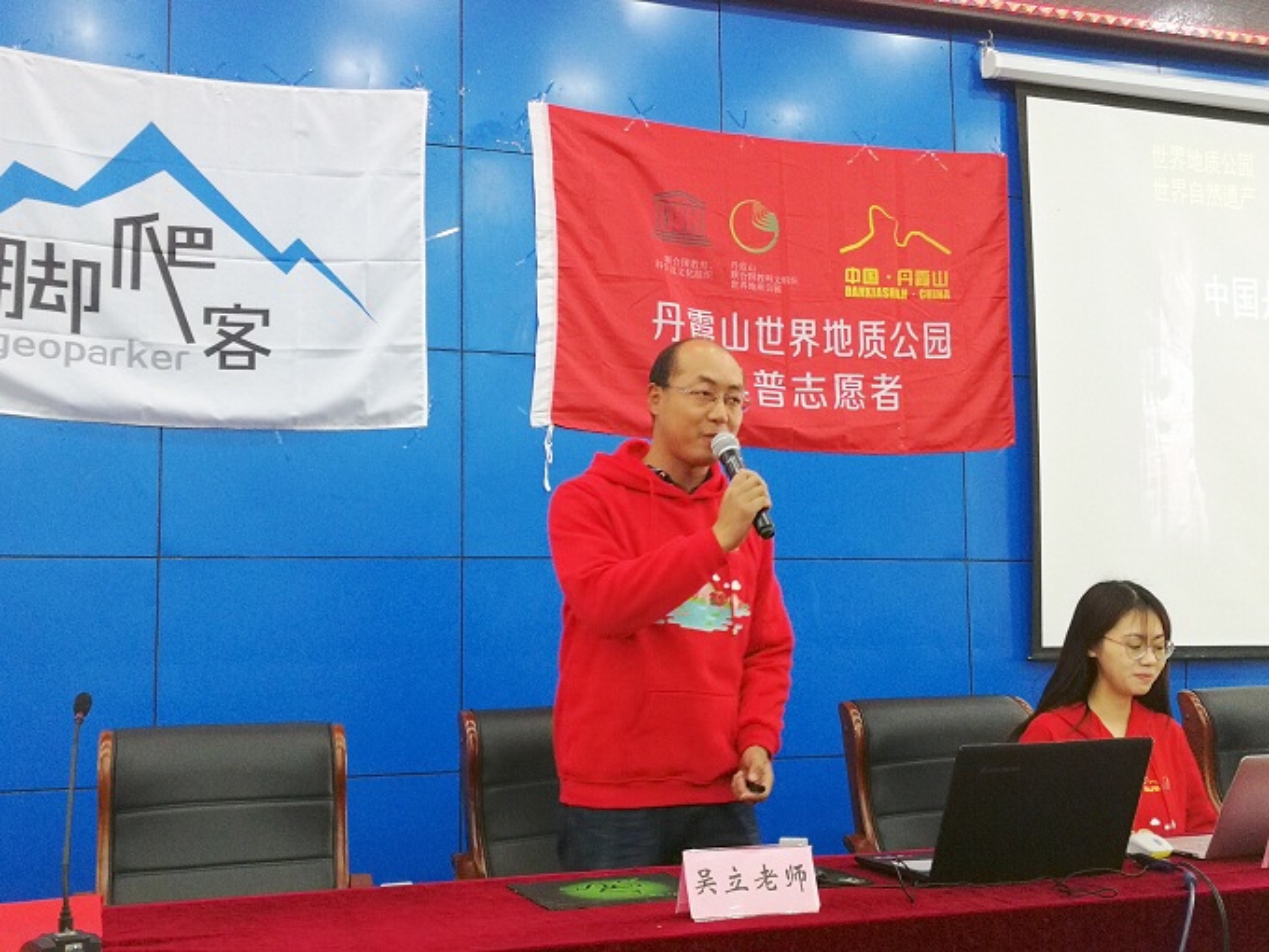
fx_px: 1430
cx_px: 634
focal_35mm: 39
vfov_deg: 36.8
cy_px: 476
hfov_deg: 47.9
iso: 250
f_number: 2.2
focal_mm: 3.95
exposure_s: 1/33.3
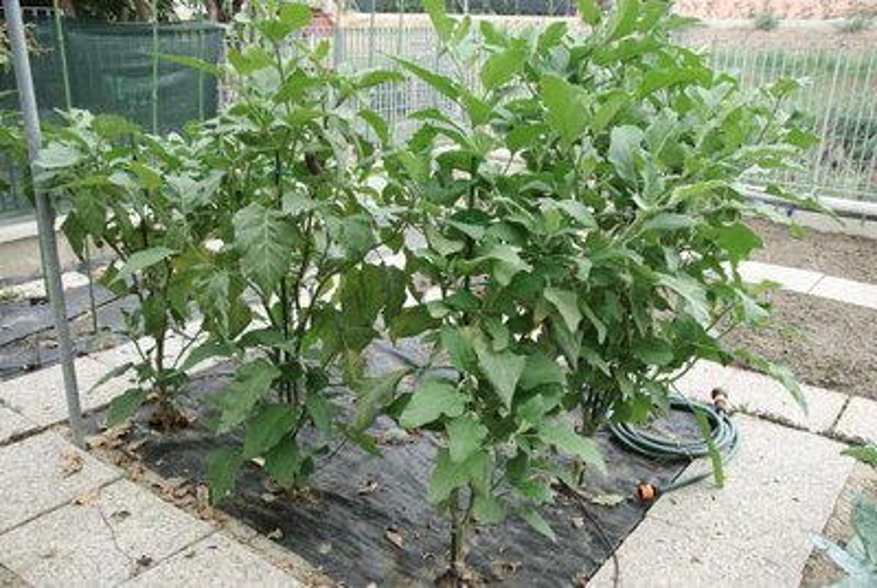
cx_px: 438
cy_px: 294
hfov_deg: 60.2
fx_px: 756
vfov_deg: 42.5
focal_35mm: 31
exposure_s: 1/50
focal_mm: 21
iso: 100
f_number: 4.5
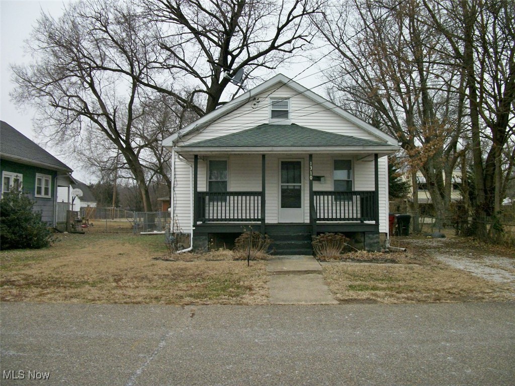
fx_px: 476
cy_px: 193
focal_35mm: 32
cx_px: 258
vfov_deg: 44.2
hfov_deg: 56.8
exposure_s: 1/125
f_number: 8.8
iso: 80
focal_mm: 5.7
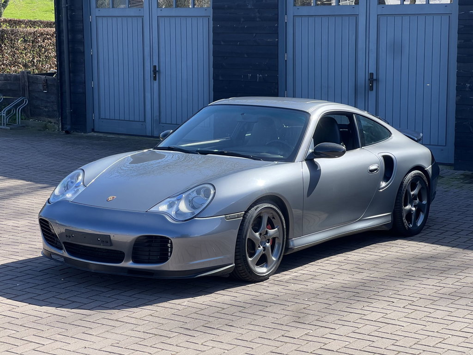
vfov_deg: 19.1
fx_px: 1052
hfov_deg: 25.3
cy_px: 178
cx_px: 236
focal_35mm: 77
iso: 32
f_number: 2.8
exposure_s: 1/215
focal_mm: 9
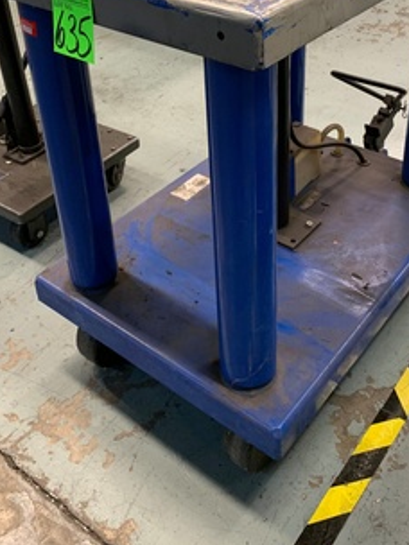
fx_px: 646
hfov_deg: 35.1
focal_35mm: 41
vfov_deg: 44.1
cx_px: 226
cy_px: 129
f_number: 1.8
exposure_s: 1/60
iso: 125
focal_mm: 4.25
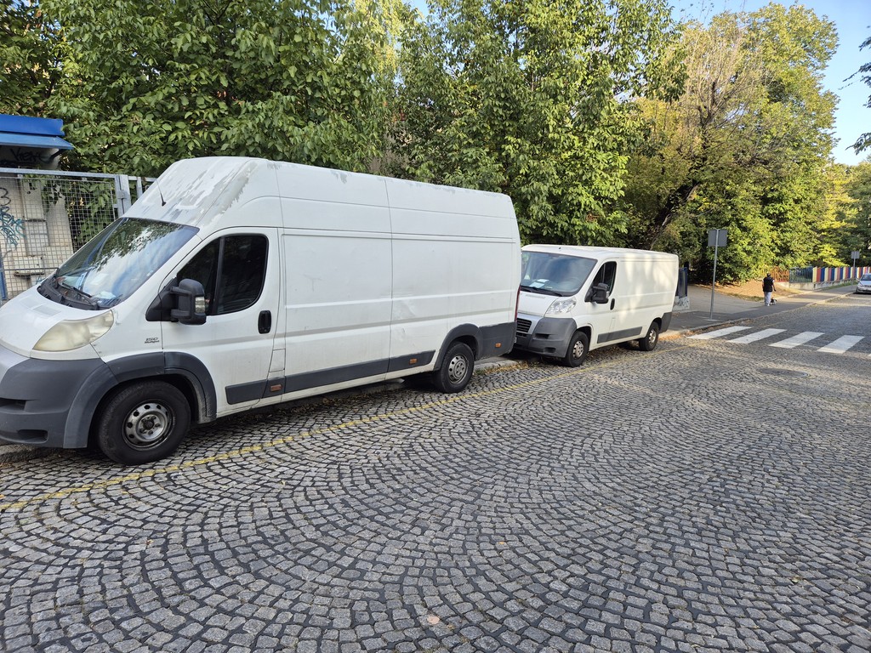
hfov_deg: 73.9
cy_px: 326
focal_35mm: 23
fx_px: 579
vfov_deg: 58.9
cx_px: 436
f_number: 1.8
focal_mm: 5.4
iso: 25
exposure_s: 1/260
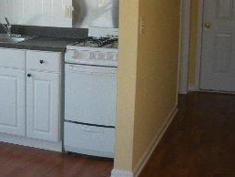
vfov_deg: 22.3
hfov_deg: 29.4
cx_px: 60
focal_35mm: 65
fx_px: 442
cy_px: 33
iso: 200
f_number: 3.5
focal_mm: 6.3
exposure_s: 1/58.8
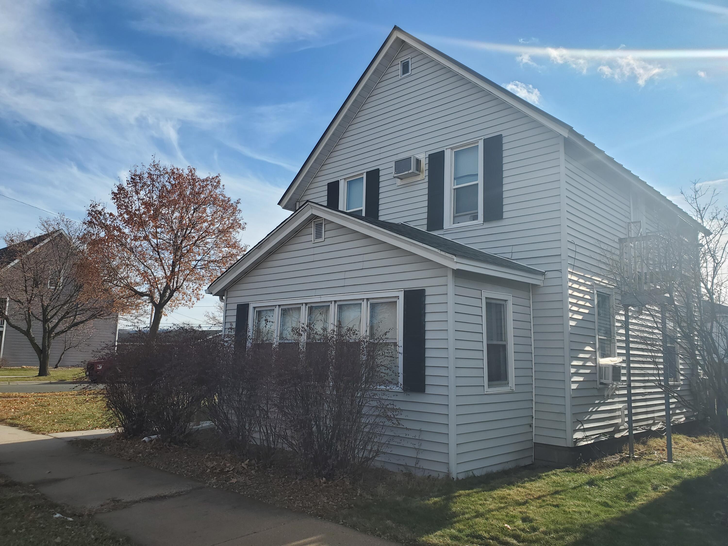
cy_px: 273
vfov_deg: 53.1
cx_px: 364
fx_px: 547
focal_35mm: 26
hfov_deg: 67.3
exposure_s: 1/1542
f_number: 2.4
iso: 50
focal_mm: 4.3
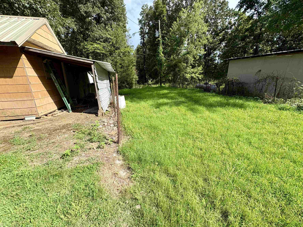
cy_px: 114
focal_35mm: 14
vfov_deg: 85.7
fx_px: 123
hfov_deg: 102.1
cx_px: 152
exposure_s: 1/968
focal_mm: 2.22
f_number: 2.2
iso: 40
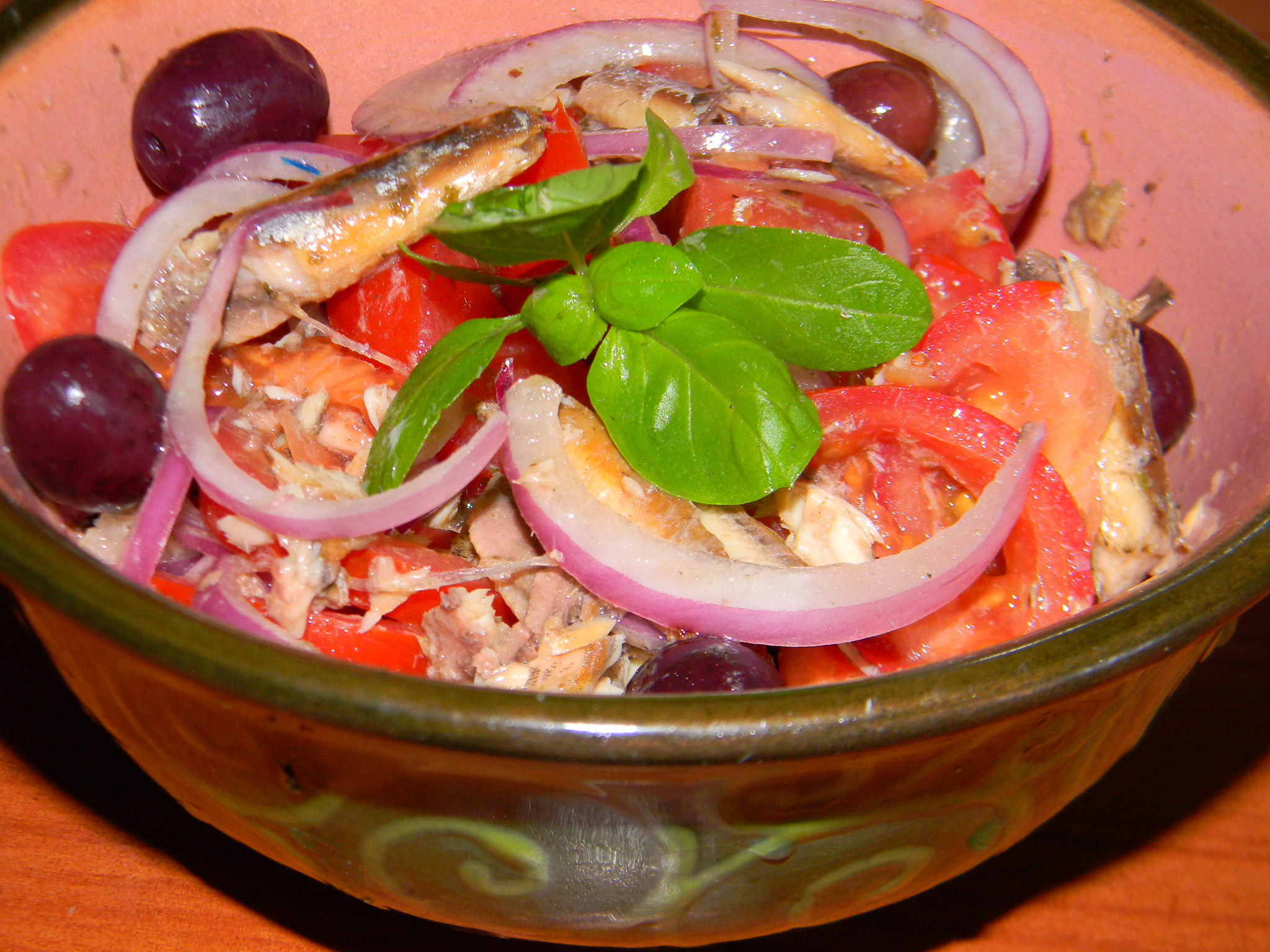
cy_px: 476
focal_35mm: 56
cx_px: 635
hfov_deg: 34.3
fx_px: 2055
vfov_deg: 26.1
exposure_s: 1/30
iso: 200
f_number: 4.1
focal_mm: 10.1
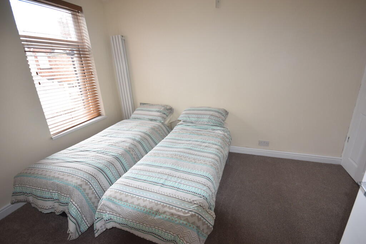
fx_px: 168
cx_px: 183
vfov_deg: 72.1
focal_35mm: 16
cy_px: 122
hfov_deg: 95.0
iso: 560
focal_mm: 11
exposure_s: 1/125
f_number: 5.6
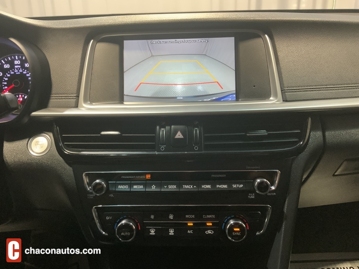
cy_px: 134
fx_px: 301
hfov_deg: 61.7
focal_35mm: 29
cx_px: 180
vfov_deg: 48.2
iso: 200
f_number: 1.8
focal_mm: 3
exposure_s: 1/40
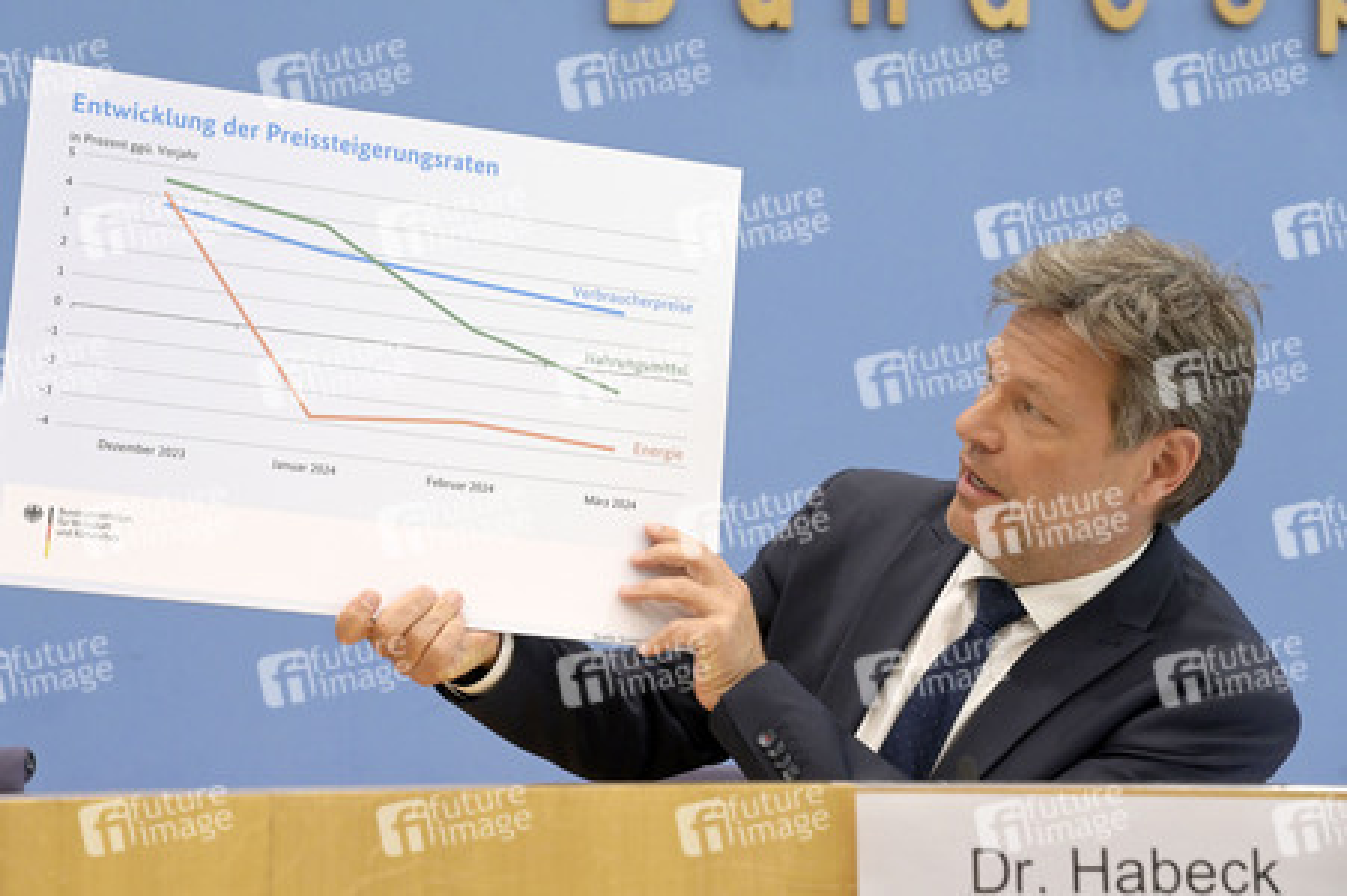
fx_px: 2916
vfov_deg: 17.5
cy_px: 448
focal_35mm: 78
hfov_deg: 26.0
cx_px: 674
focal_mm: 78
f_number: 5.6
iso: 4000
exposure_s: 1/500
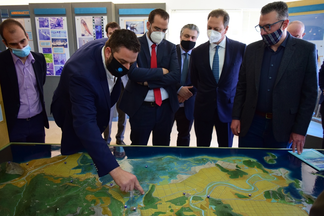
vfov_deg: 47.9
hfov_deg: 67.4
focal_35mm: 27
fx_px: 243
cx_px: 162
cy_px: 108
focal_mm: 18
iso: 1000
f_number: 3.5
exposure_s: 1/50
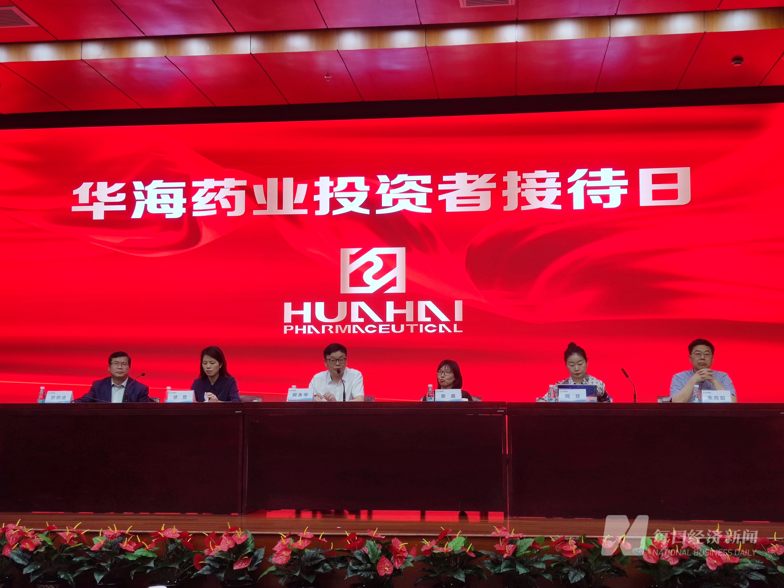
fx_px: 974
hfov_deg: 43.9
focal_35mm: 43
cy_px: 294
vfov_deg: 33.6
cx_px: 392
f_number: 1.69
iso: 88
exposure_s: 1/120
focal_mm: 6.72
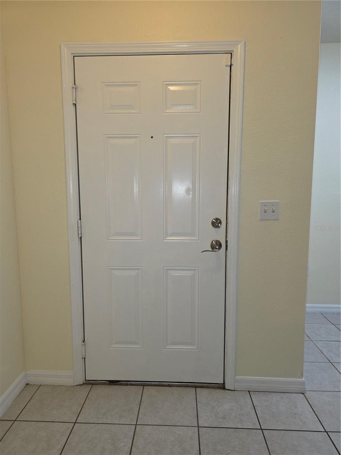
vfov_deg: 73.9
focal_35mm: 23
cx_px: 170
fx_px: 302
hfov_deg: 58.9
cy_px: 228
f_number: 1.7
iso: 100
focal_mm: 6.3
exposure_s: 1/60
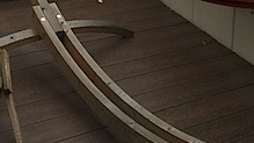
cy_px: -63
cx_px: 160
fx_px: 485
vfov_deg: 15.6
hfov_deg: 29.2
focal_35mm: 72
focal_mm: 4.15
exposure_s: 1/243
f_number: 2.2
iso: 32
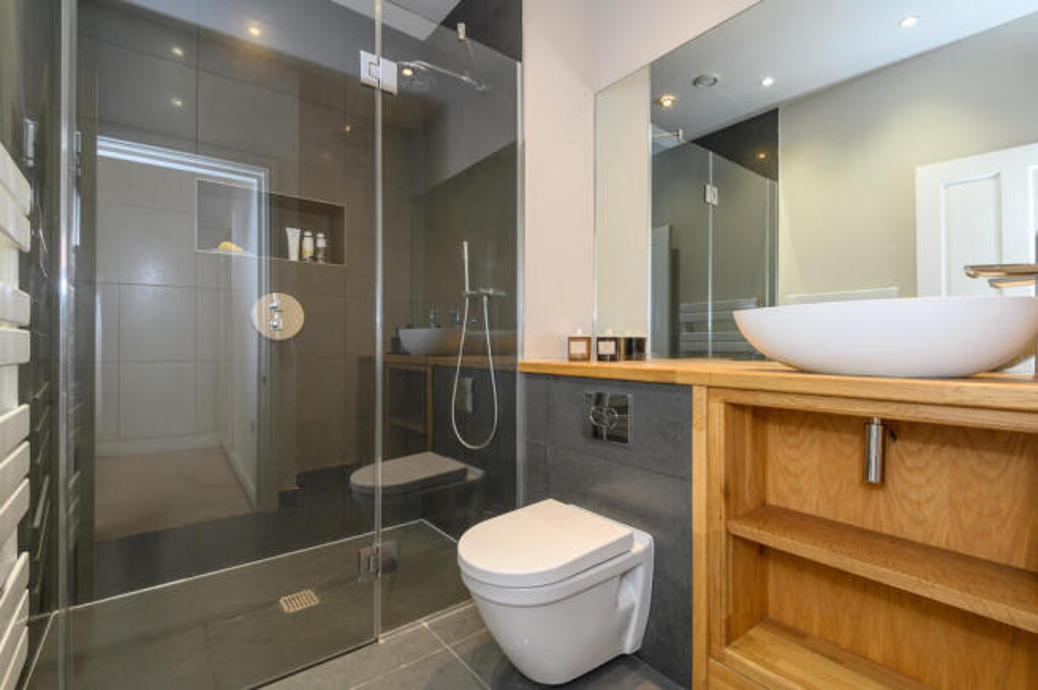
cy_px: 345
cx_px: 519
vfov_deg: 73.6
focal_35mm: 16
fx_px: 461
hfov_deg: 96.8
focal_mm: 16
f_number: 8
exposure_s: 1/10
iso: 640
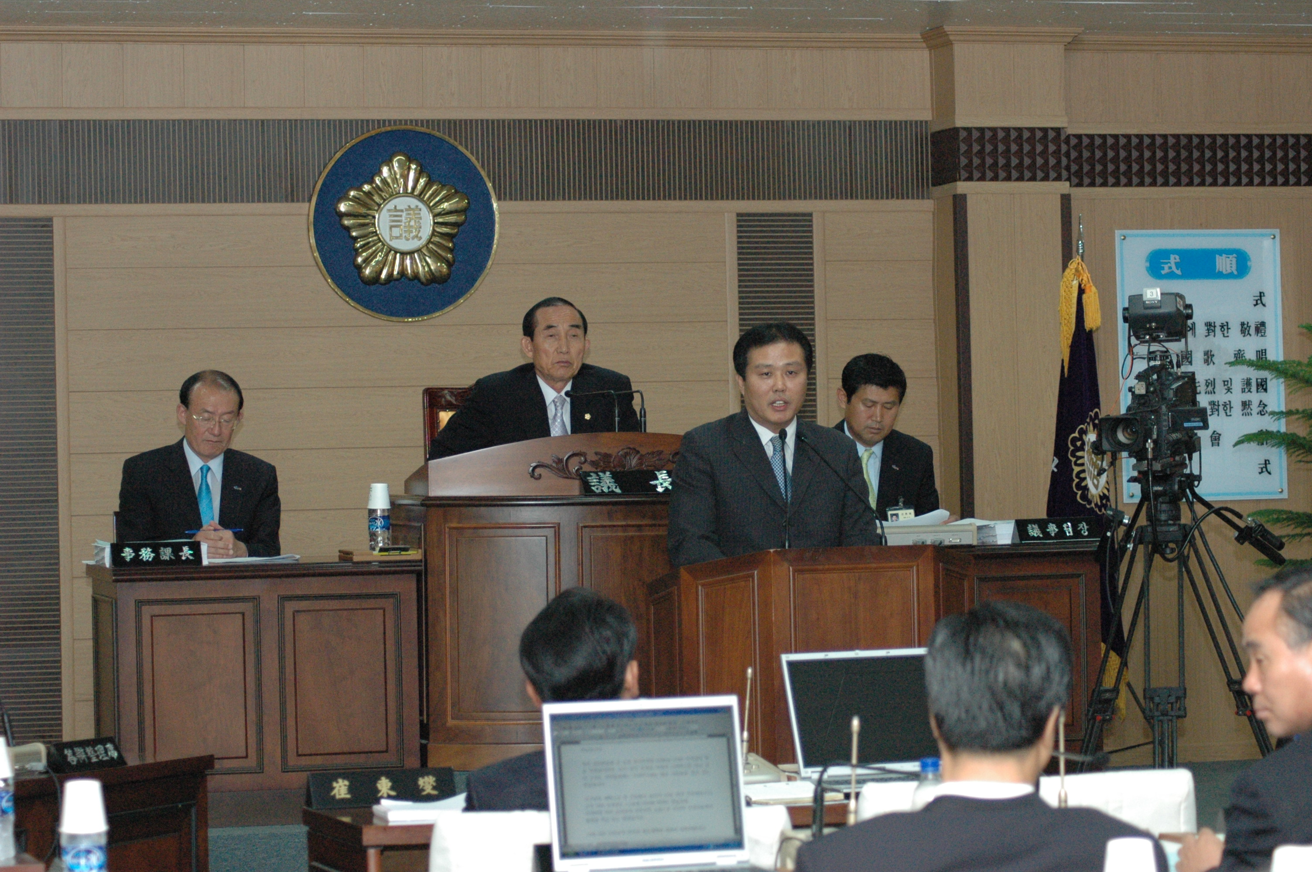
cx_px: 656
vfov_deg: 13.0
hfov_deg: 19.5
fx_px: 3823
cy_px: 436
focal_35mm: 105
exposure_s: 1/250
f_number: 5
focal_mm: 70
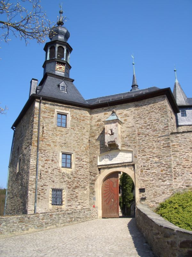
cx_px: 96
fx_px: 259
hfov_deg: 40.7
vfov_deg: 52.6
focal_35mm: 35
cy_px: 128
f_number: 4.3
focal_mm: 5.8
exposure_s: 1/320
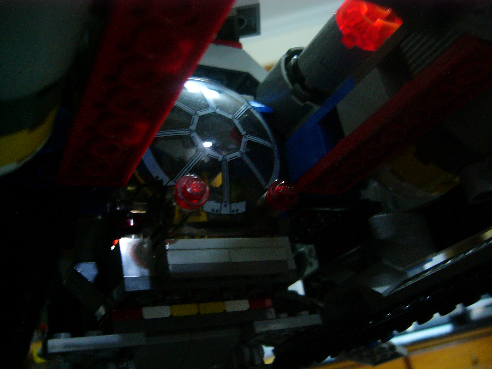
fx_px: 497
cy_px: 184
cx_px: 246
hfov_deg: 52.6
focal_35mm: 35
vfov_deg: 40.7
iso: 200
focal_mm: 5.8
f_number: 2.8
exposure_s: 1/8
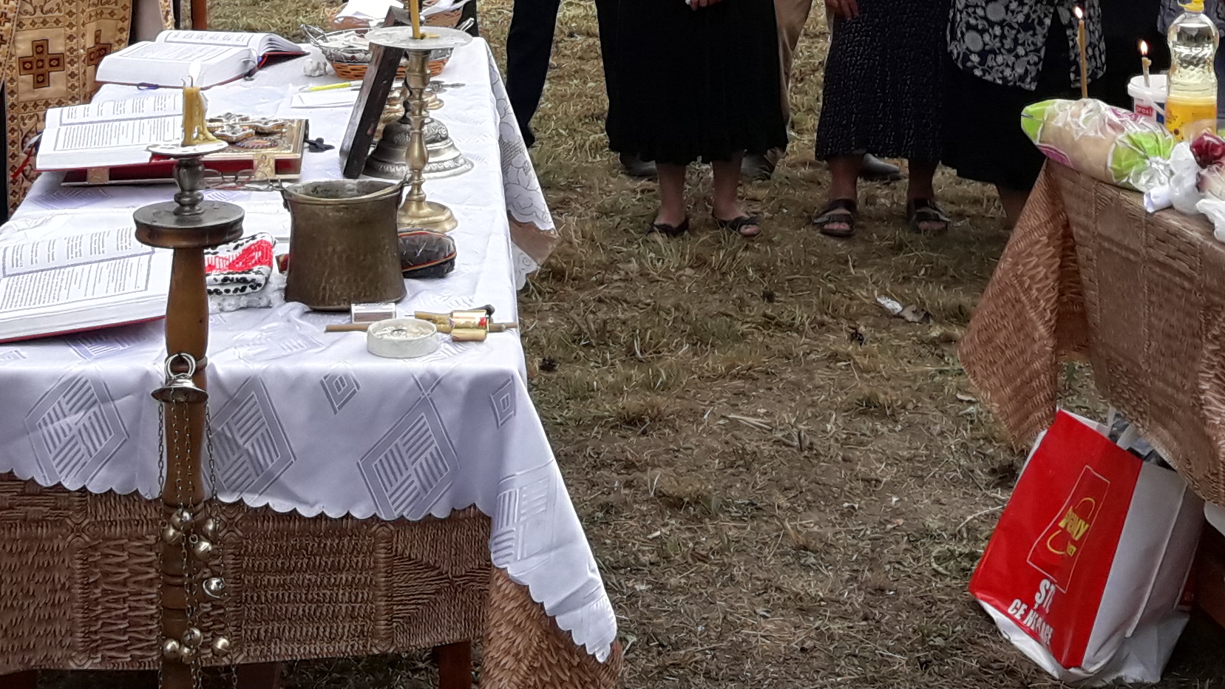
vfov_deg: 15.3
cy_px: -135
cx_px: 525
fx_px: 2469
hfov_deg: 27.8
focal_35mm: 76
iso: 40
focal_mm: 3.7
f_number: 1.9
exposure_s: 1/262
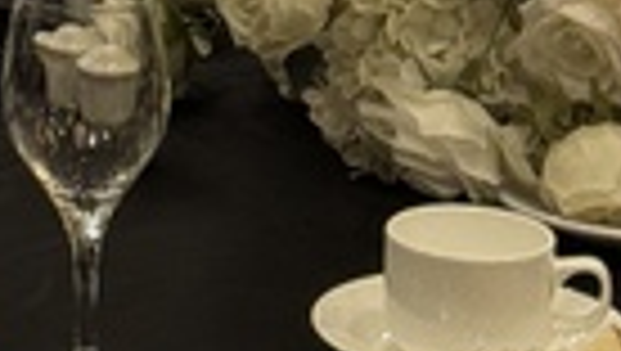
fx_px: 3742
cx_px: -261
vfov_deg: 5.1
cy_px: -630
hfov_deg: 9.3
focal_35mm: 227
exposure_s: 1/120
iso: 80
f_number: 1.78
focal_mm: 6.76
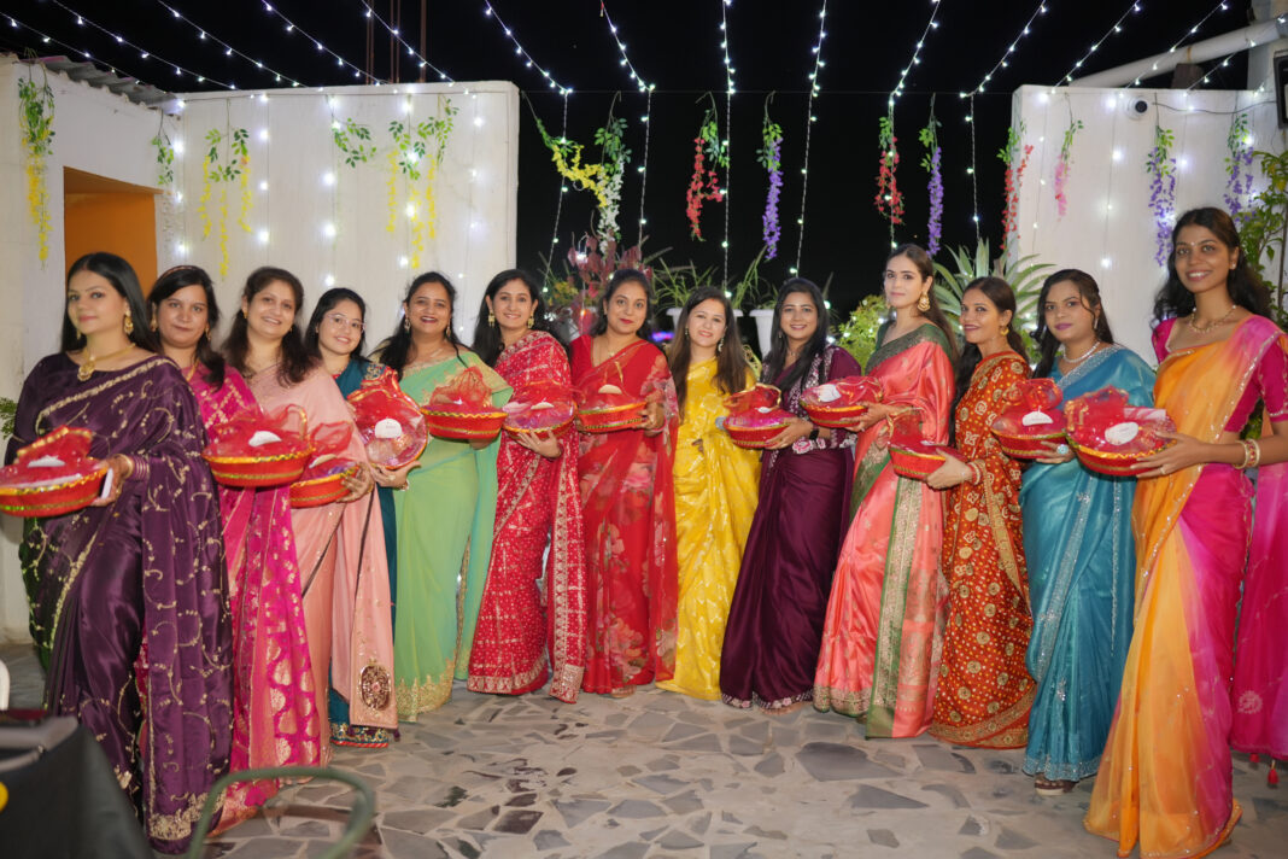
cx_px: 644
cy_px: 430
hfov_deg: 54.4
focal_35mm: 35
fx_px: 1252
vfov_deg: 37.9
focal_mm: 35
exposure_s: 1/125
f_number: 1.4
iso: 500
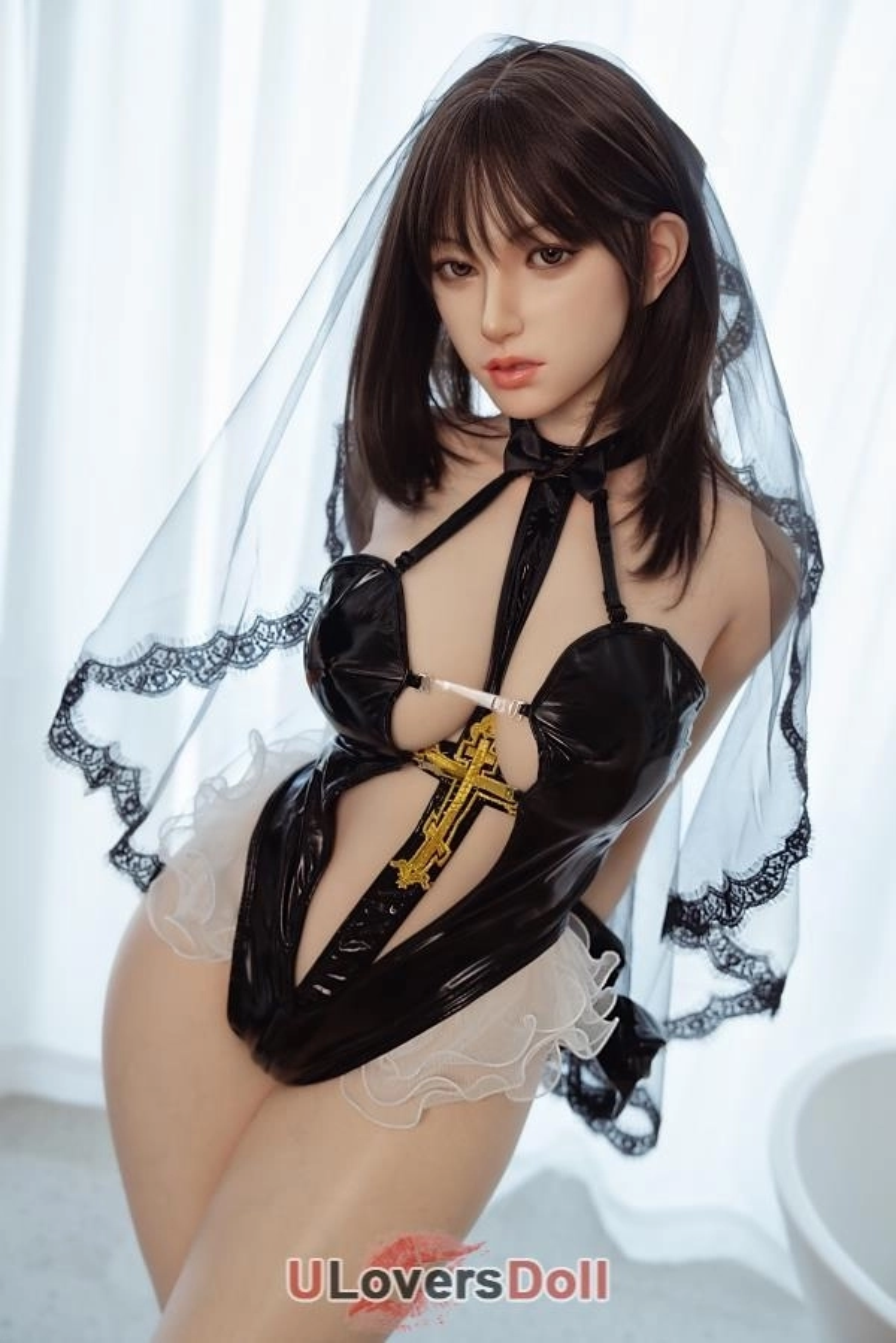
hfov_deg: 30.5
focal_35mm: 44
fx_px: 1643
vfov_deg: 44.5
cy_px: 672
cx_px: 448
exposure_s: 1/80
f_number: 4
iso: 500
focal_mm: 44
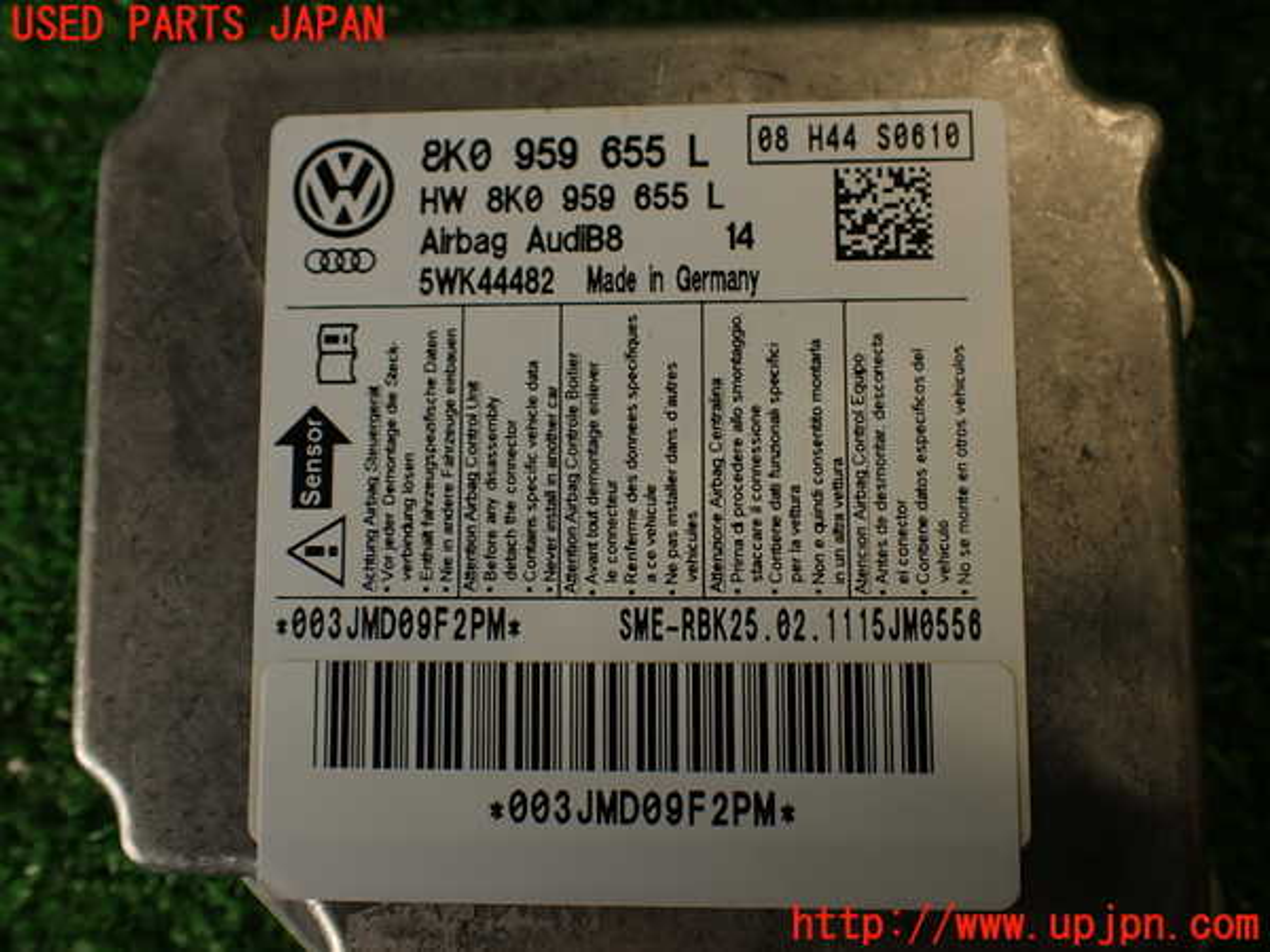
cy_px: 476
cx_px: 635
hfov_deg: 56.8
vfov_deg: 44.2
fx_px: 1174
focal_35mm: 32
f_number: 2.4
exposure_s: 1/100
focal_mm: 5.79
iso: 100
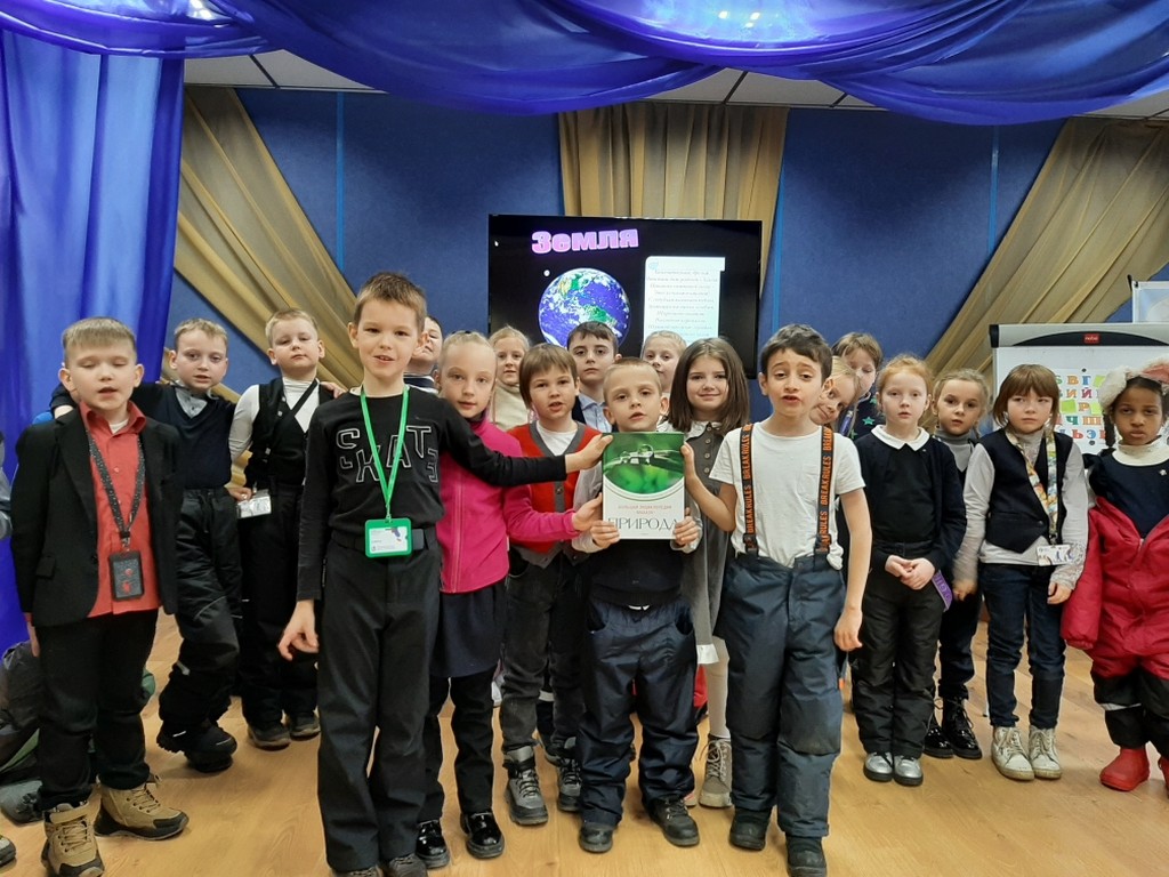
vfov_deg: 53.1
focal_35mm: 26
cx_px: 584
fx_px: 878
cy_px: 438
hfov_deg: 67.3
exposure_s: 1/50
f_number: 1.7
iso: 100
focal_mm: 3.93
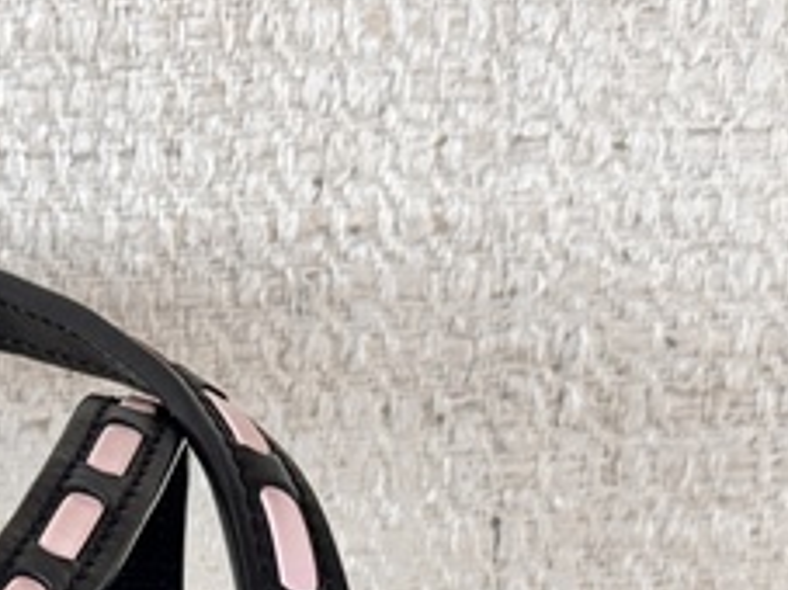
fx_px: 4846
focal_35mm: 213
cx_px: -330
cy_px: 1000
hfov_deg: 9.1
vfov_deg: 6.8
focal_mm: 6.76
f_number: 1.78
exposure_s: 1/186
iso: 64
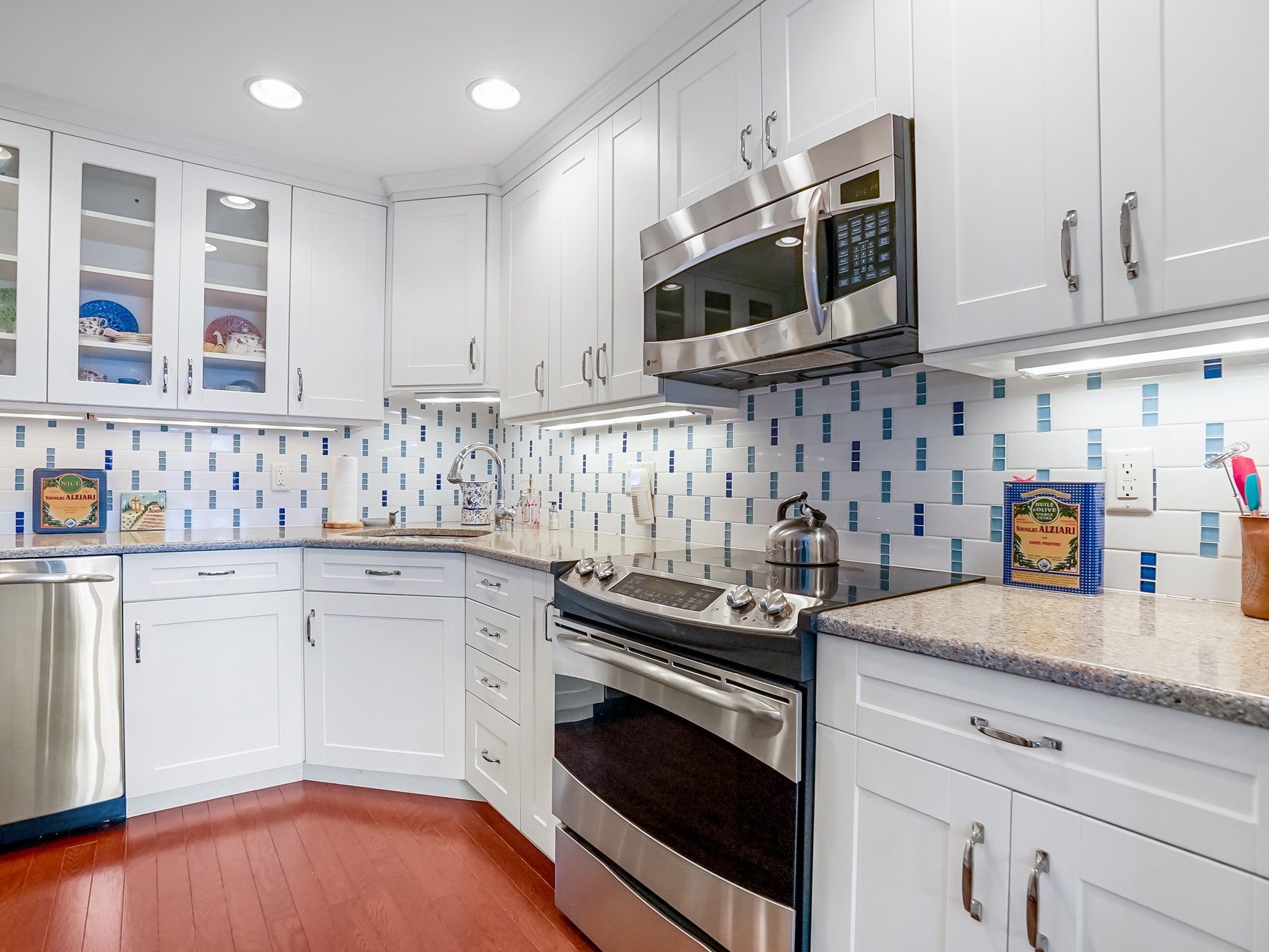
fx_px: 623
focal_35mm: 17
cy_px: 488
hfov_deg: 90.9
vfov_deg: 74.7
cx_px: 600
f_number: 4
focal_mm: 10
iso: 500
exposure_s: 1/50
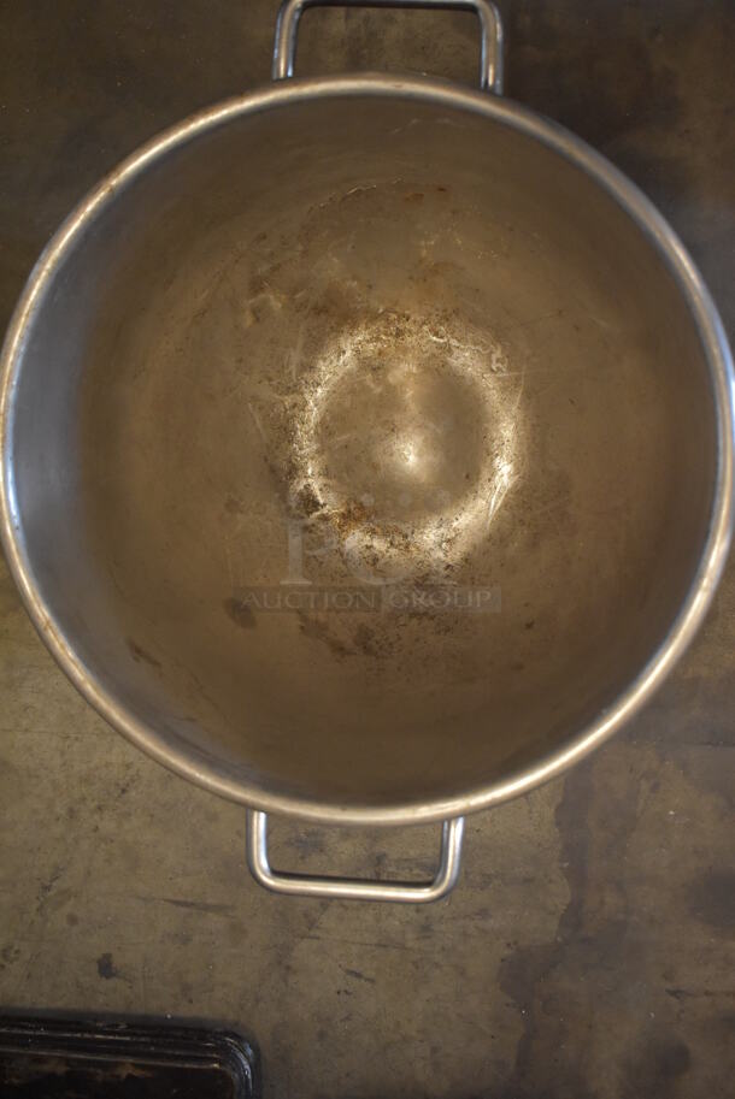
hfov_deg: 31.9
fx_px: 1284
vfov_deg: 46.4
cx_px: 368
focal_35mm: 42
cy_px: 550
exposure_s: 1/125
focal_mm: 28
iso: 2800
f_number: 4.2
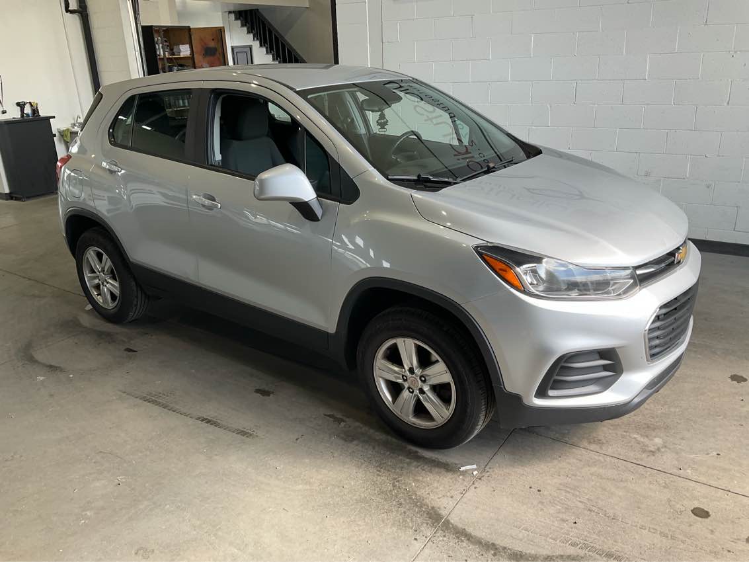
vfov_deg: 48.2
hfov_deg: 61.7
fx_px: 628
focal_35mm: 29
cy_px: 281
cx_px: 374
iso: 20
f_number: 1.8
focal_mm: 3
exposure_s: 1/139
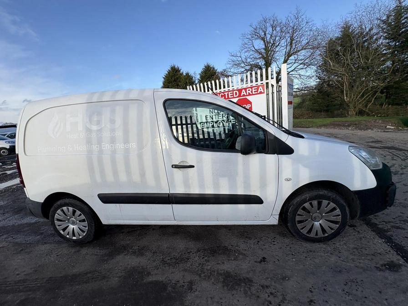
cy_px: 153
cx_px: 204
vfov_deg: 85.7
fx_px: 165
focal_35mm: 14
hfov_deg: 102.1
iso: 50
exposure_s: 1/968
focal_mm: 2.22
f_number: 2.2
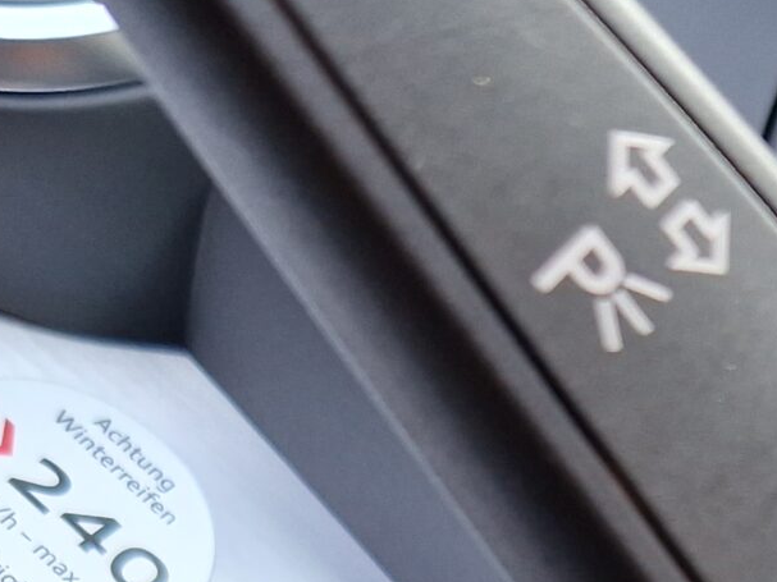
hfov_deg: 20.0
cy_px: 1210
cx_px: 637
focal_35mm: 97
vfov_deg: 13.0
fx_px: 2177
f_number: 1.8
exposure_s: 1/180
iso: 100
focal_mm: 5.4
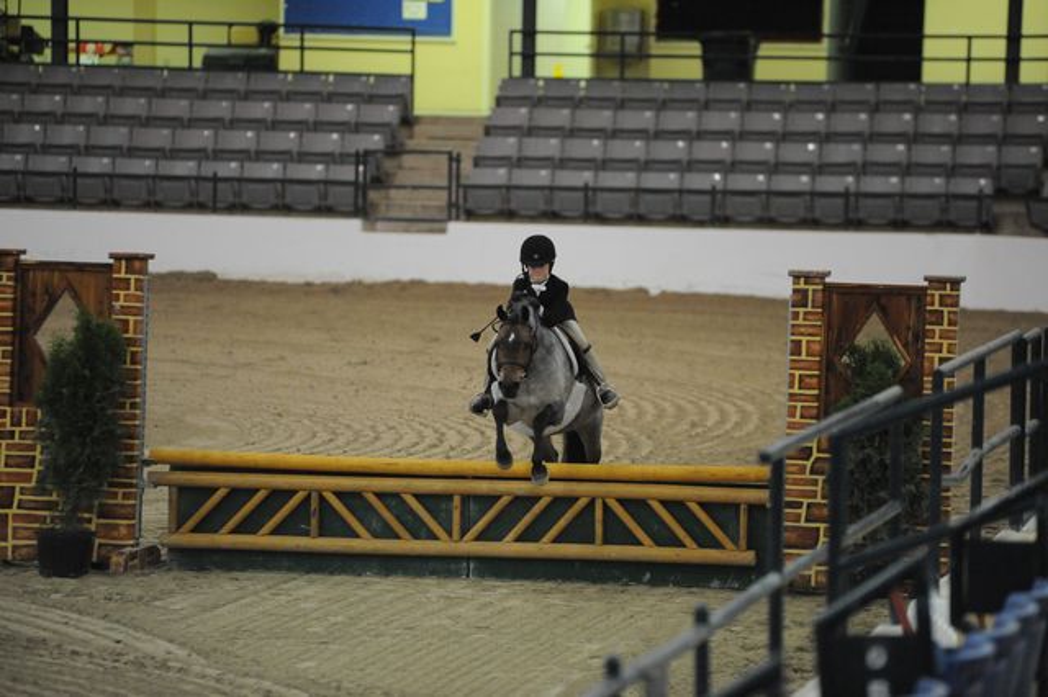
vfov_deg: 6.9
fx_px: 5819
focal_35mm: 200
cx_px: 524
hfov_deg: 10.3
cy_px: 348
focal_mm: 200
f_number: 2.8
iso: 6400
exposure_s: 1/400
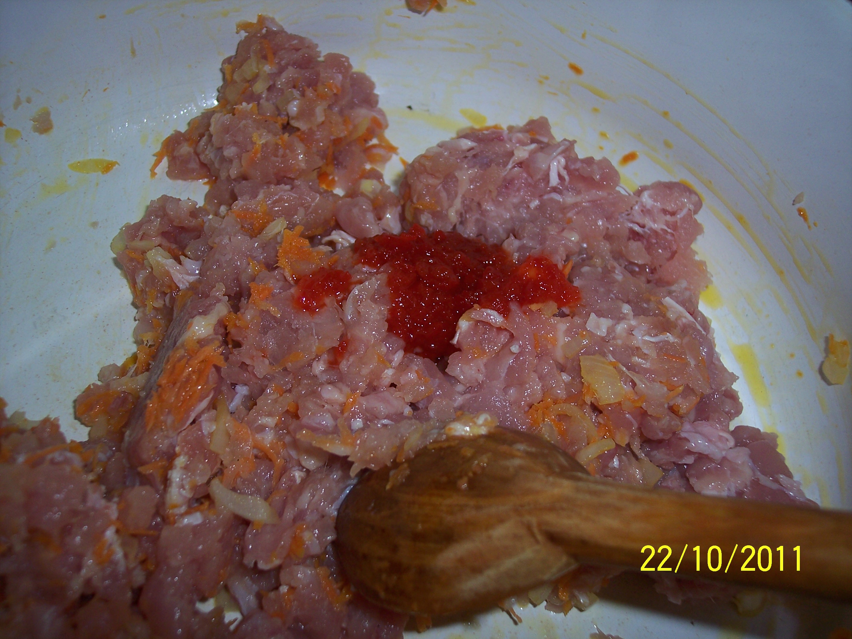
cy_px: 320
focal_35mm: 39
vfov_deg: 36.8
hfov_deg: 47.9
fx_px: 960
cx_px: 426
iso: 100
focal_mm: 8
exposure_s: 1/60
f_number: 2.8
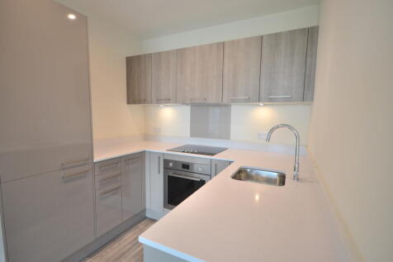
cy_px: 131
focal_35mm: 18
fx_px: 196
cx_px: 196
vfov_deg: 67.3
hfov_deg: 90.0
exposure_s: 1/80
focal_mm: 12
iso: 400
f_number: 4.5
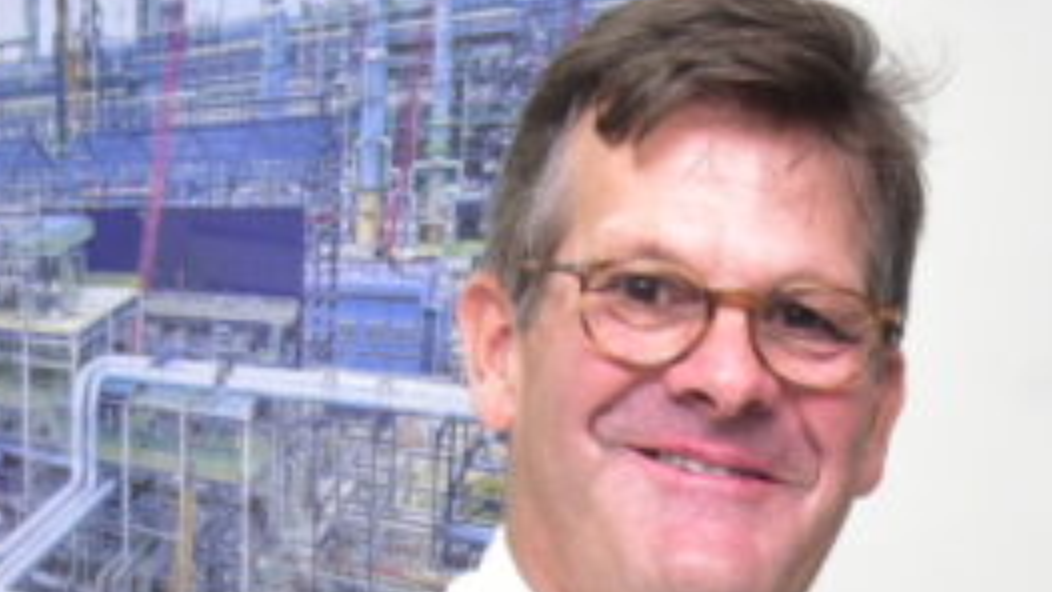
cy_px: 986
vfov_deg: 7.6
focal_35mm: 155
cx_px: 1092
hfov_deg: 13.6
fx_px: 4324
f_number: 7.1
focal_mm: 38
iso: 1600
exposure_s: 1/125
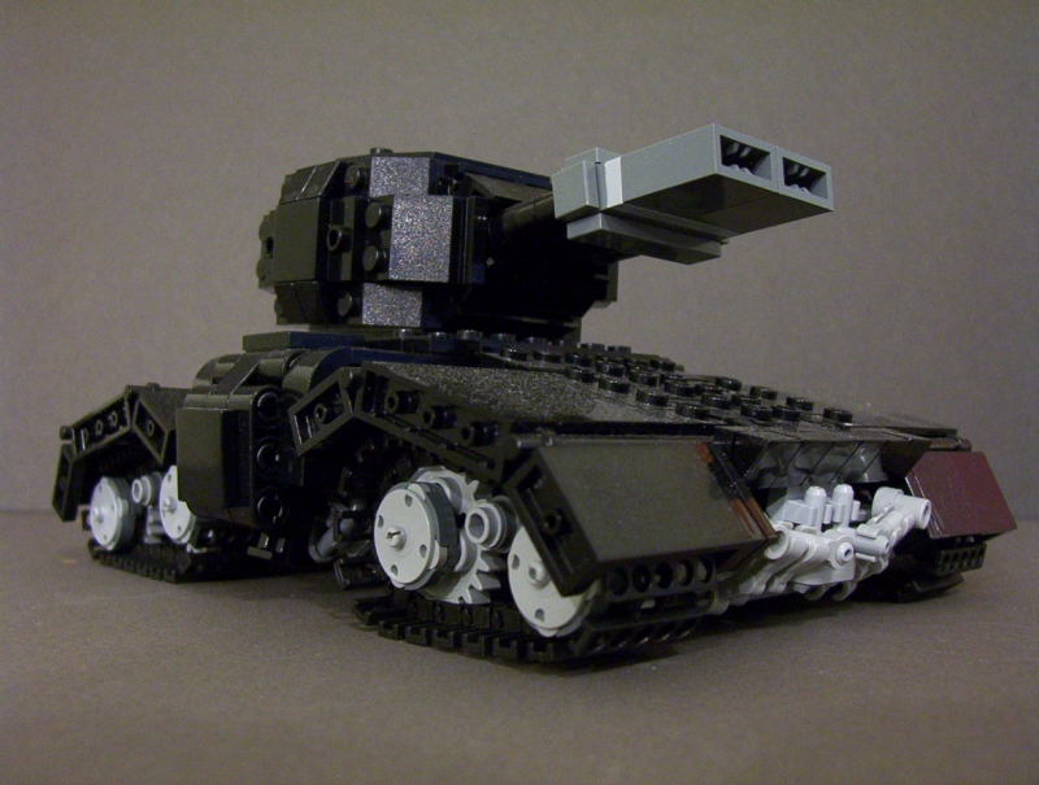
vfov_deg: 33.8
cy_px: 392
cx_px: 520
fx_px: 1295
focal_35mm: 43
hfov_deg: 43.7
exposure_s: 1/8
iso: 200
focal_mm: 5.77
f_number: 2.73
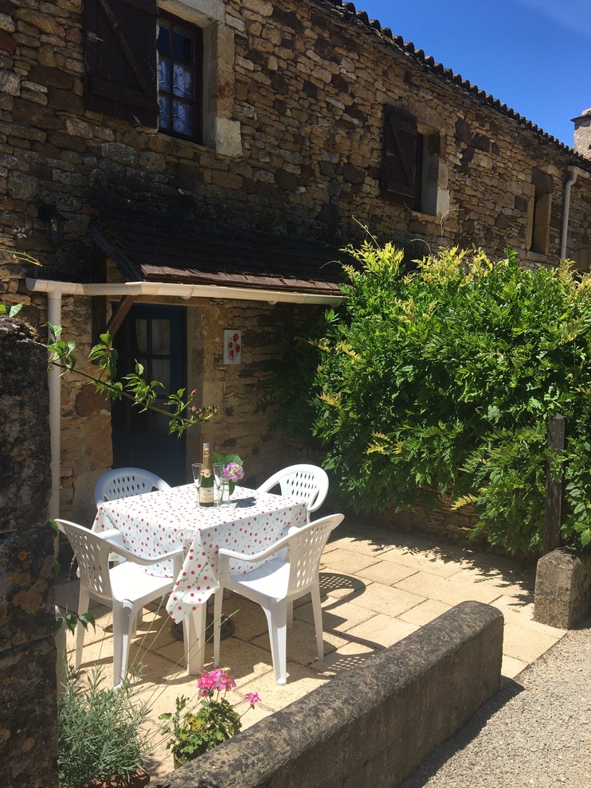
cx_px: 286
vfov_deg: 60.0
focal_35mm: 30
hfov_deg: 46.8
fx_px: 683
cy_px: 397
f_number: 2.2
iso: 25
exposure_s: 1/1672
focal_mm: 4.15
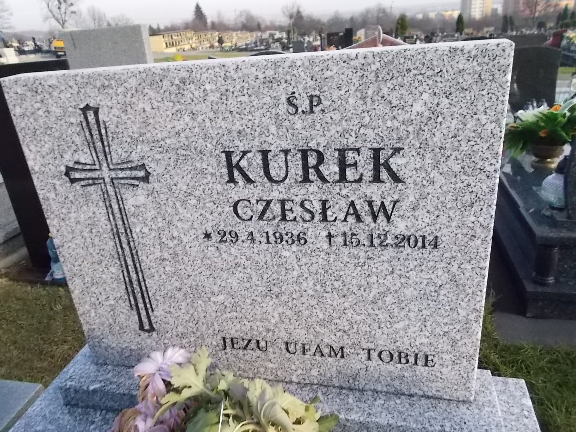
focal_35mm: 27
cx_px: 283
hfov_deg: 65.3
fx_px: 449
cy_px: 217
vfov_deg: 51.4
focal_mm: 4.6
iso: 400
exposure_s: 1/160
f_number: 8
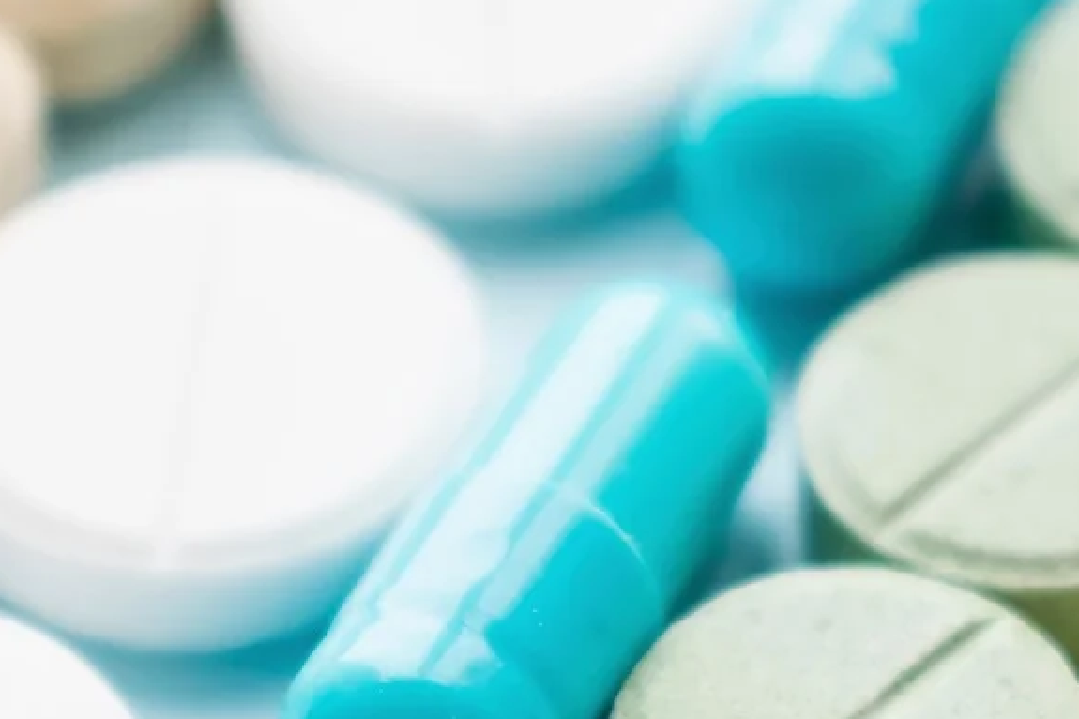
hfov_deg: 9.5
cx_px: 833
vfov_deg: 6.4
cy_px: 740
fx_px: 6451
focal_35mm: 215
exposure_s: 1/125
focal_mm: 55
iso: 100
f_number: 5.6
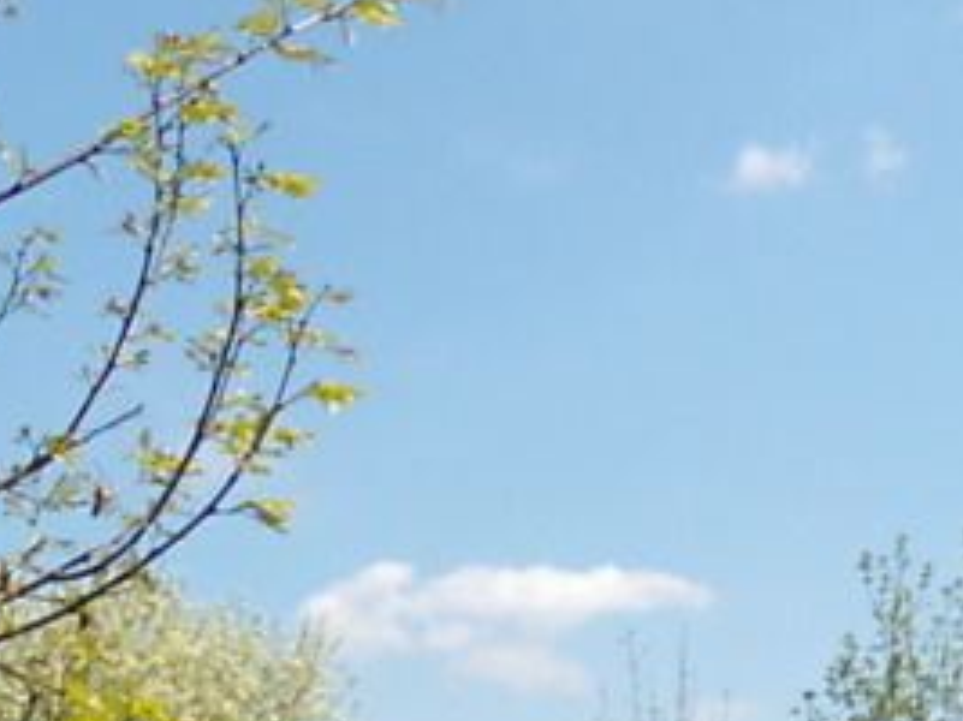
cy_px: 761
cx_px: 815
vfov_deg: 13.5
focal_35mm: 108
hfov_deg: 18.0
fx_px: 3003
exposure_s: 1/640
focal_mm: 6.4
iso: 80
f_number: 3.6
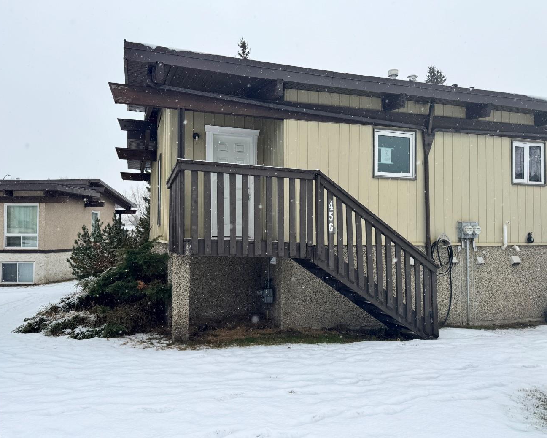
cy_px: 221
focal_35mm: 26
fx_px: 421
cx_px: 258
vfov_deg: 54.9
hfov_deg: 66.0
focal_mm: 6.76
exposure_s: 1/1151
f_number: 1.78
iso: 80
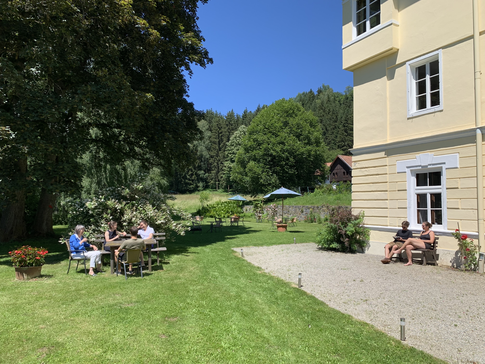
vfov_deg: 53.1
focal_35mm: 26
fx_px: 364
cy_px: 182
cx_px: 242
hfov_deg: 67.3
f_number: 1.8
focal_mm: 4.25
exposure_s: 1/1845
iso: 25
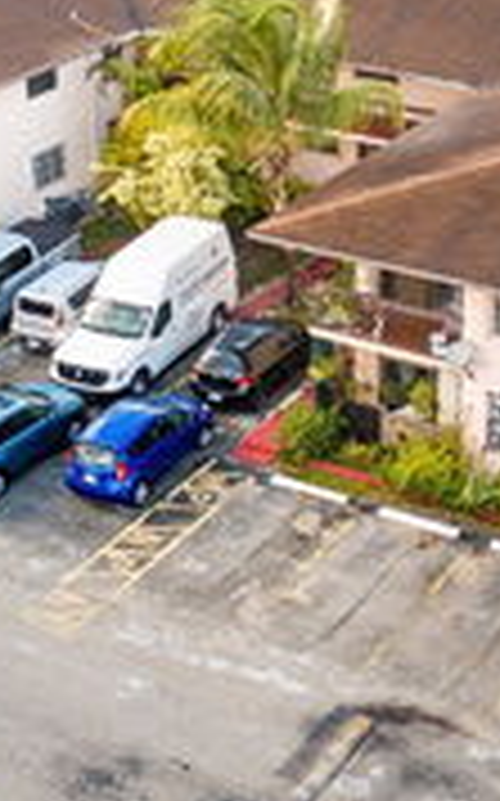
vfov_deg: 26.7
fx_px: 1682
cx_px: 369
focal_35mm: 77
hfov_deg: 16.8
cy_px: 270
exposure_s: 1/80
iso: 100
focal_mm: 10.26
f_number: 3.5
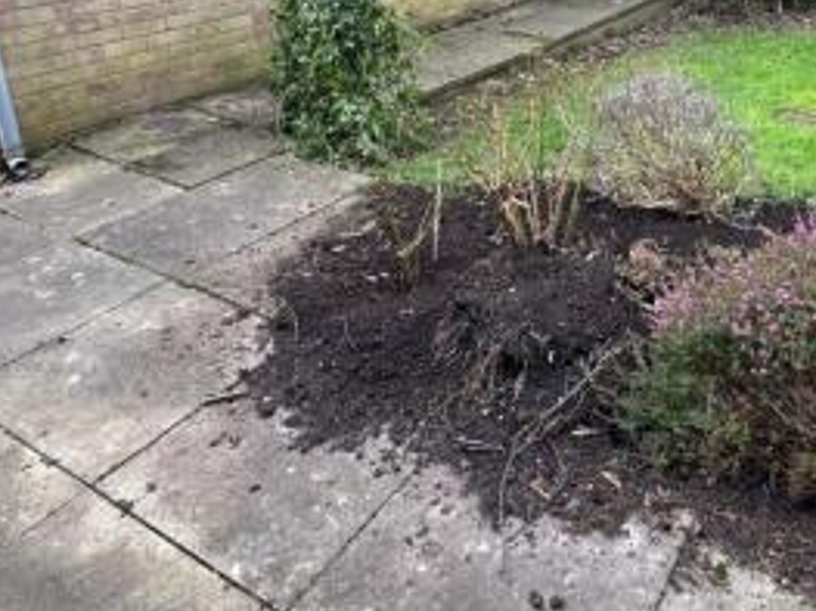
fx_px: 730
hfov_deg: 56.4
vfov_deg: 42.3
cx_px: 579
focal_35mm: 31
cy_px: 82
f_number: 2.2
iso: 40
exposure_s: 1/107
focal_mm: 2.22
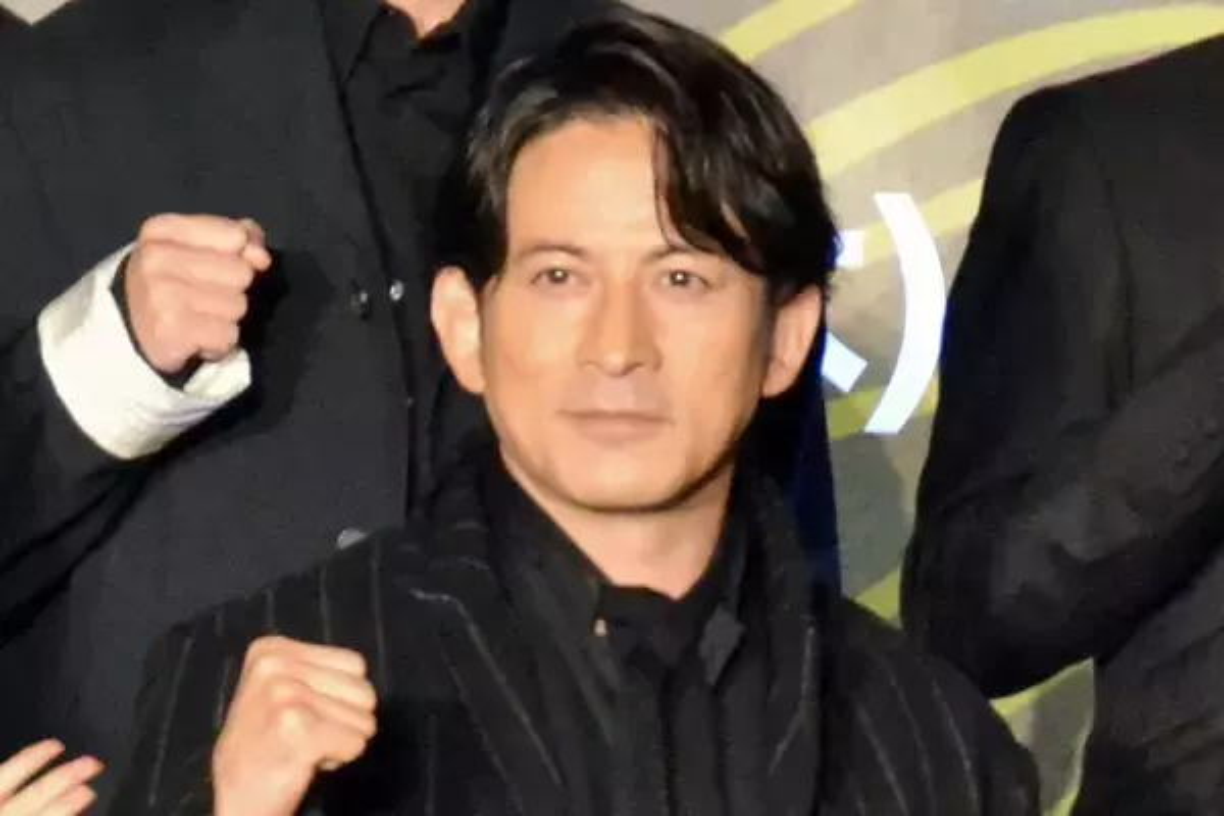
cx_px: 612
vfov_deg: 4.6
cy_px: 408
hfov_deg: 6.9
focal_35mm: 300
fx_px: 10199
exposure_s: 1/125
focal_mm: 200
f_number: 5.6
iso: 6400
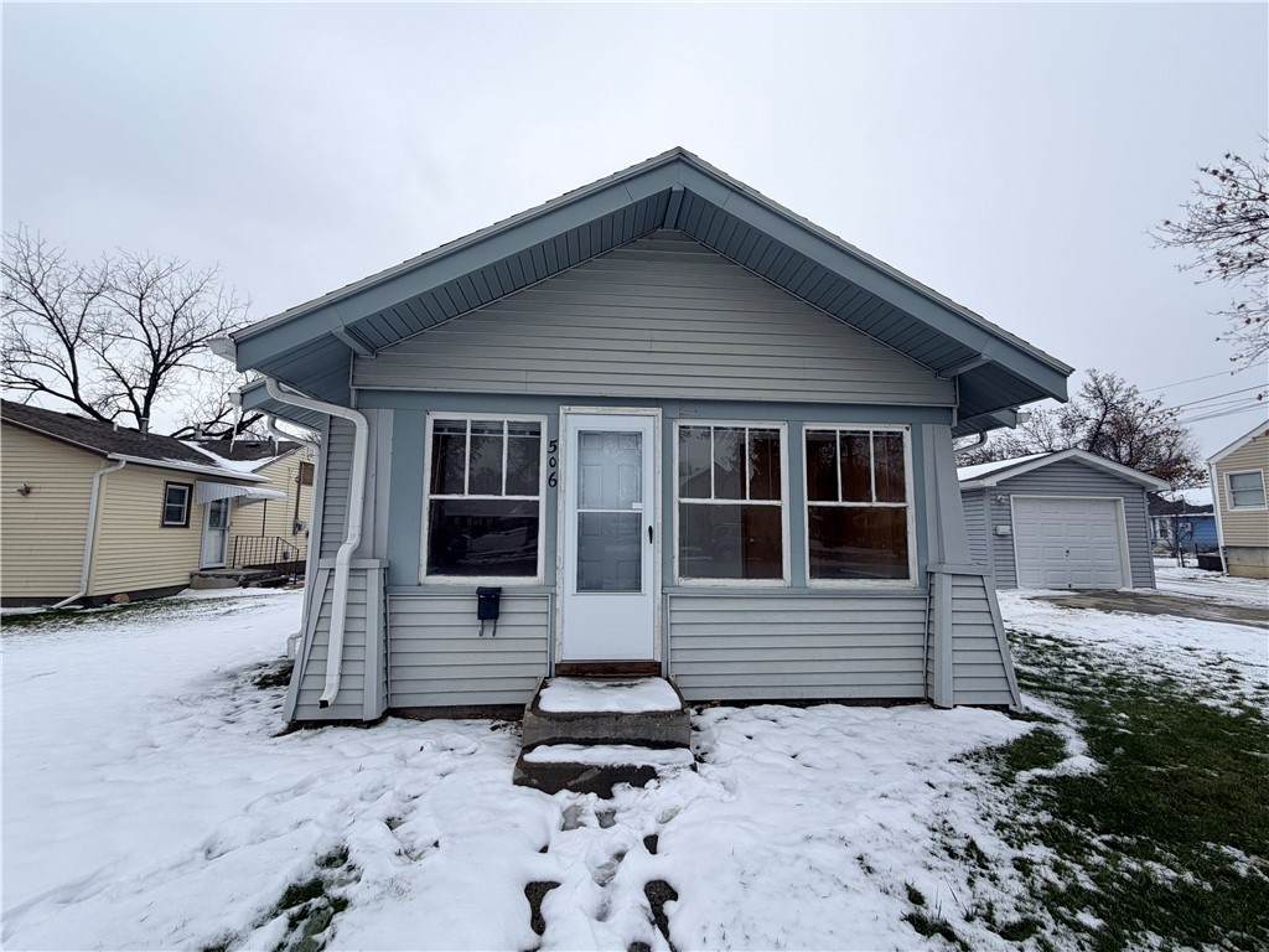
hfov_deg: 102.1
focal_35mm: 14
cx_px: 634
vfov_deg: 85.7
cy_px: 476
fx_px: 513
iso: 25
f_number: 2.2
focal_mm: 2.22
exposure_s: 1/770
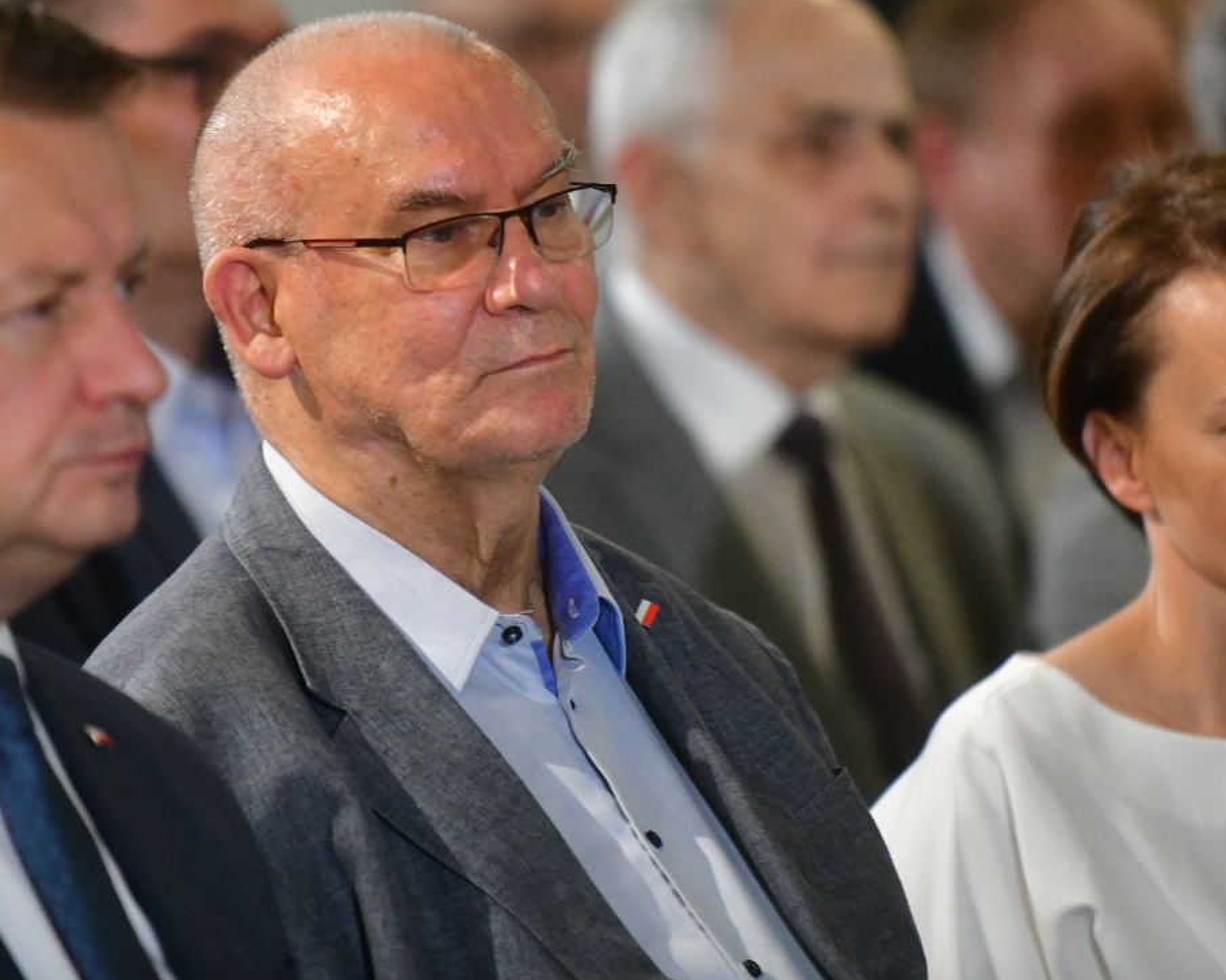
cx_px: 588
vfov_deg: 4.6
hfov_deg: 5.8
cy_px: 272
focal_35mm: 336
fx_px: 12192
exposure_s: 1/400
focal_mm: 200
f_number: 2.8
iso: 2200
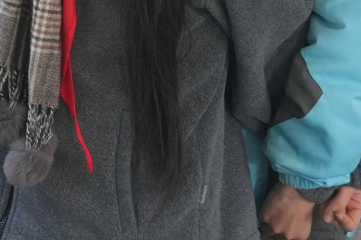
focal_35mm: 161
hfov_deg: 11.8
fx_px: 1614
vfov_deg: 8.2
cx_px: -295
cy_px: -186
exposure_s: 1/160
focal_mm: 40
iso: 1250
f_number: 5
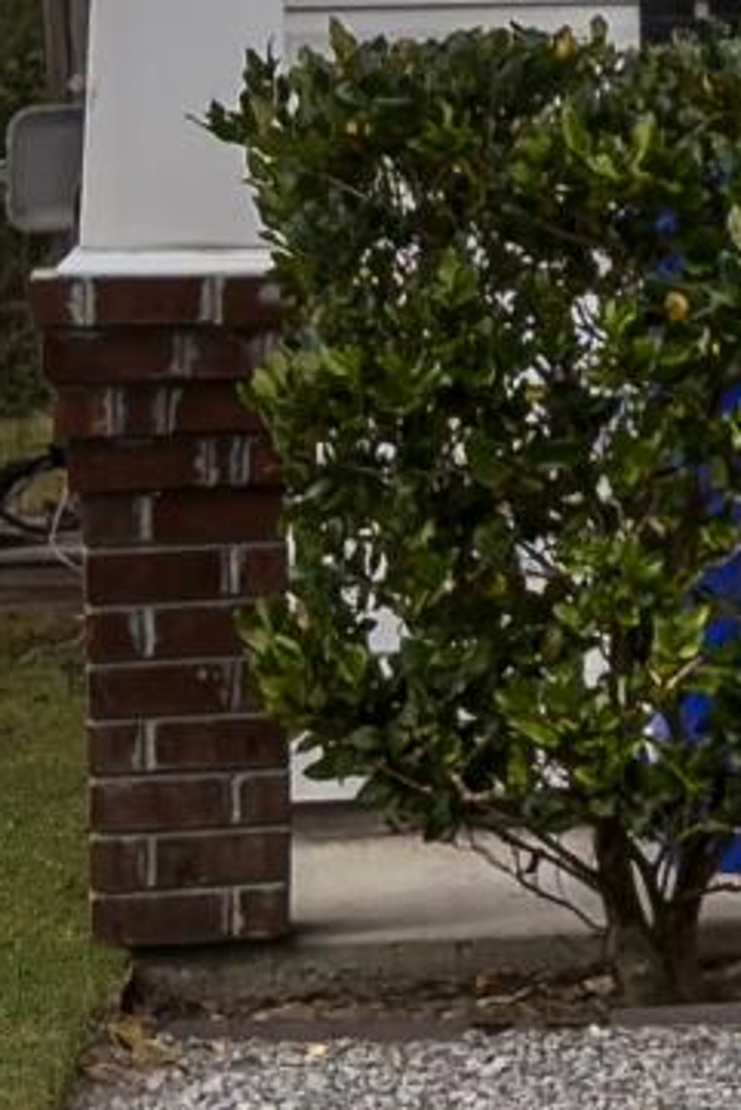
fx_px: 9592
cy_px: -749
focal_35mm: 311
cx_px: 2283
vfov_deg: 6.5
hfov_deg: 4.3
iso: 64
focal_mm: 6.76
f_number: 1.8
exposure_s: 1/1600
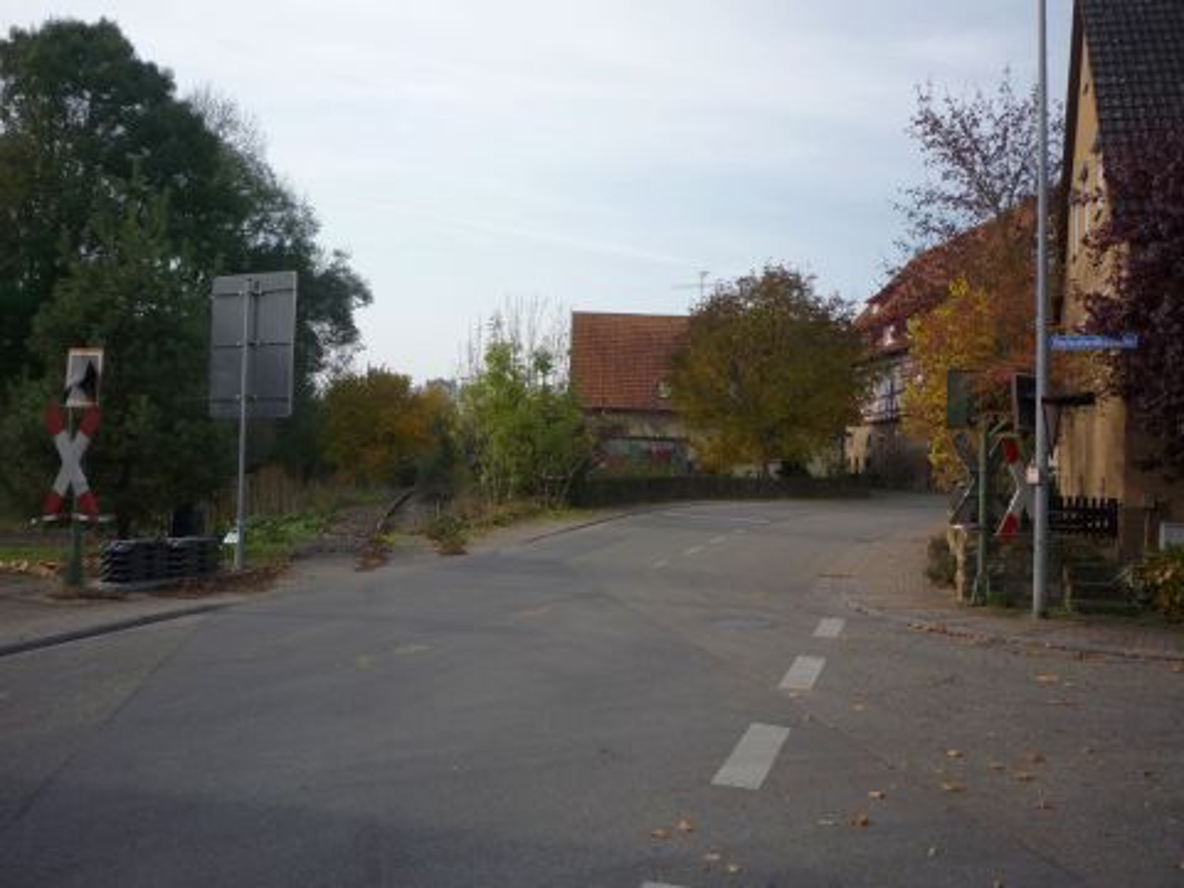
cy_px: 444
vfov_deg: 44.2
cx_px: 592
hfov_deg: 56.8
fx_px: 1095
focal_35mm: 32
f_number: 4.5
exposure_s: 1/400
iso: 100
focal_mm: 5.2
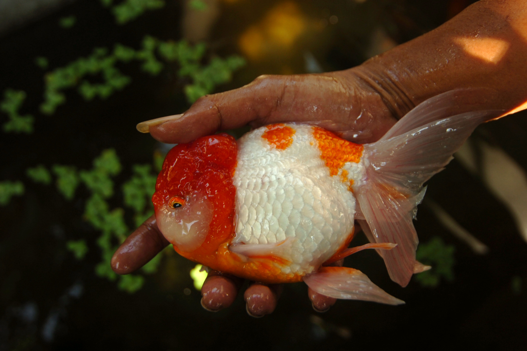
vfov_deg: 36.8
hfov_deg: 53.2
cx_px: 264
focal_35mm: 36
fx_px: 527
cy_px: 176
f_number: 4
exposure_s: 1/160
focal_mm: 24
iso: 200
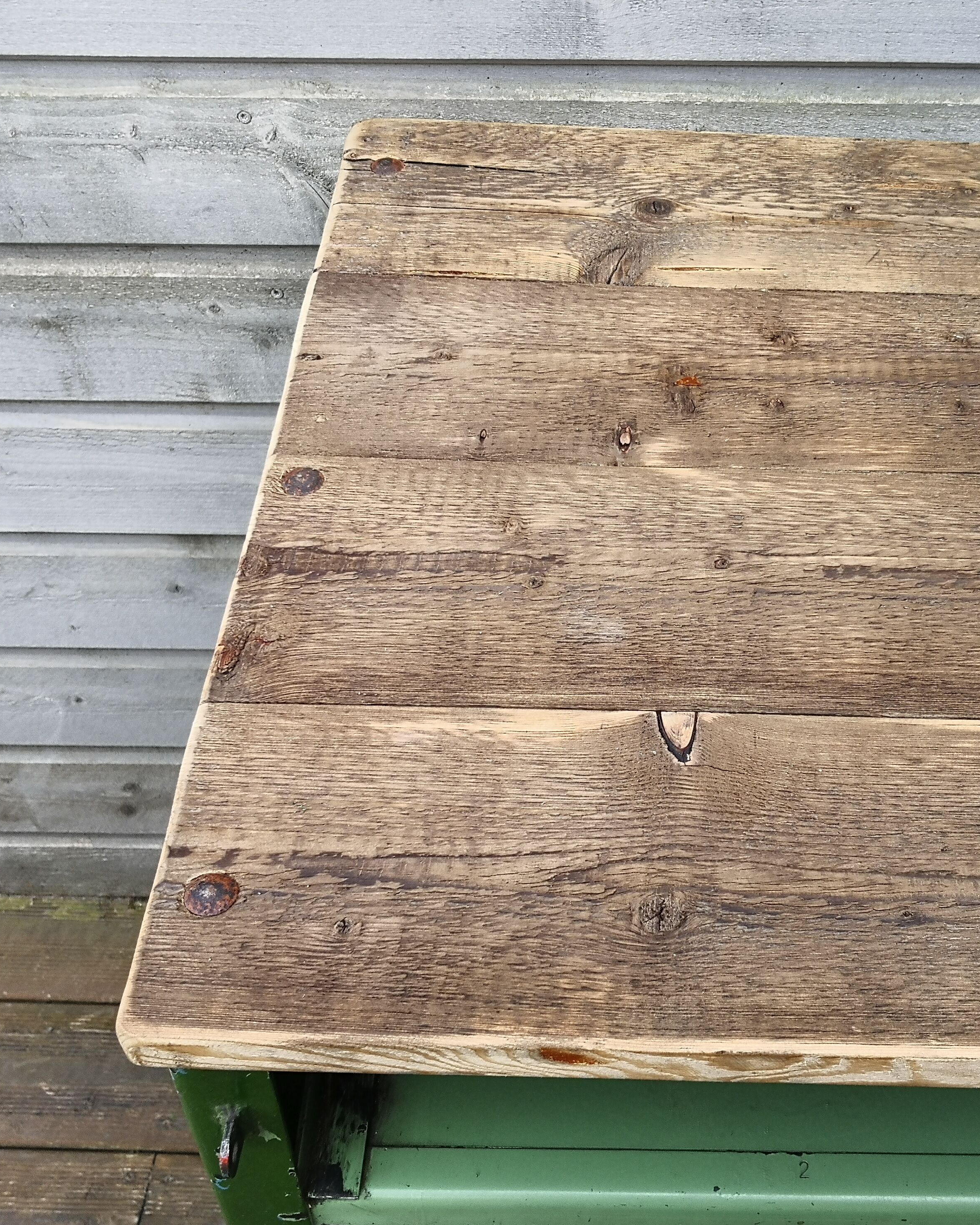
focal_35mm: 42
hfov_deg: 35.2
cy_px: 614
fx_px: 1523
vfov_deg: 43.8
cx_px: 679
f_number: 1.6
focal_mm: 3.95
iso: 50
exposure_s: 1/156
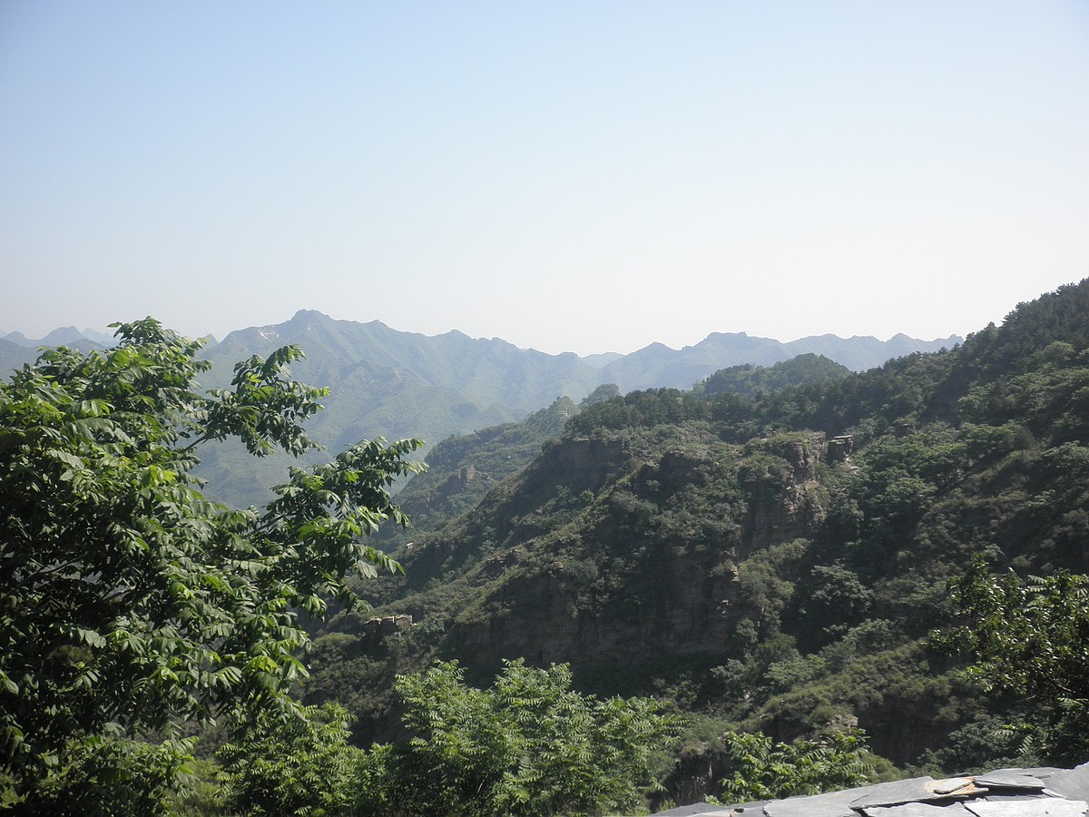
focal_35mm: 44
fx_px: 1384
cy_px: 408
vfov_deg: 32.9
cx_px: 544
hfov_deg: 42.9
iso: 64
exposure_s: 1/80
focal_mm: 7.9
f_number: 9.6
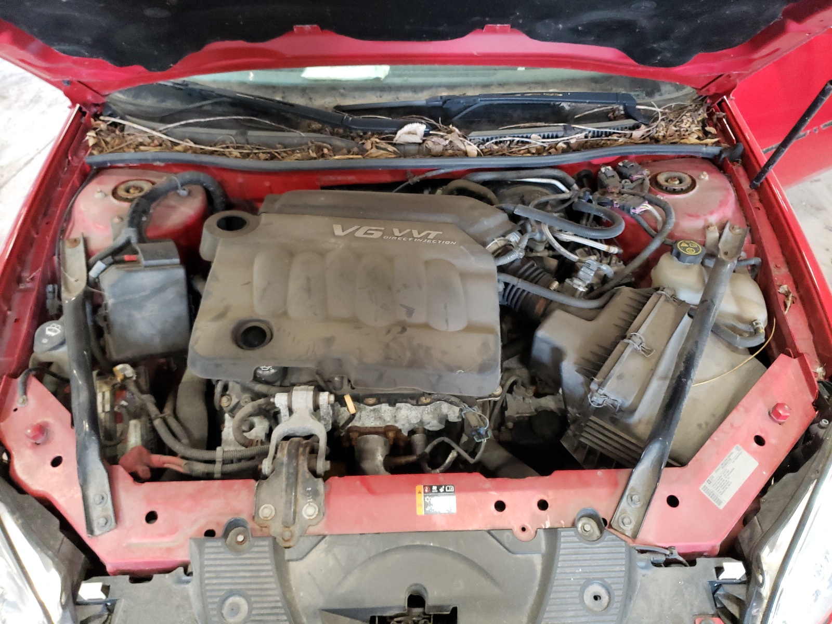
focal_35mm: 26
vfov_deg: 53.1
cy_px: 312
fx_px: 625
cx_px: 416
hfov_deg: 67.3
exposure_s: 1/30
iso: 358
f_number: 1.5
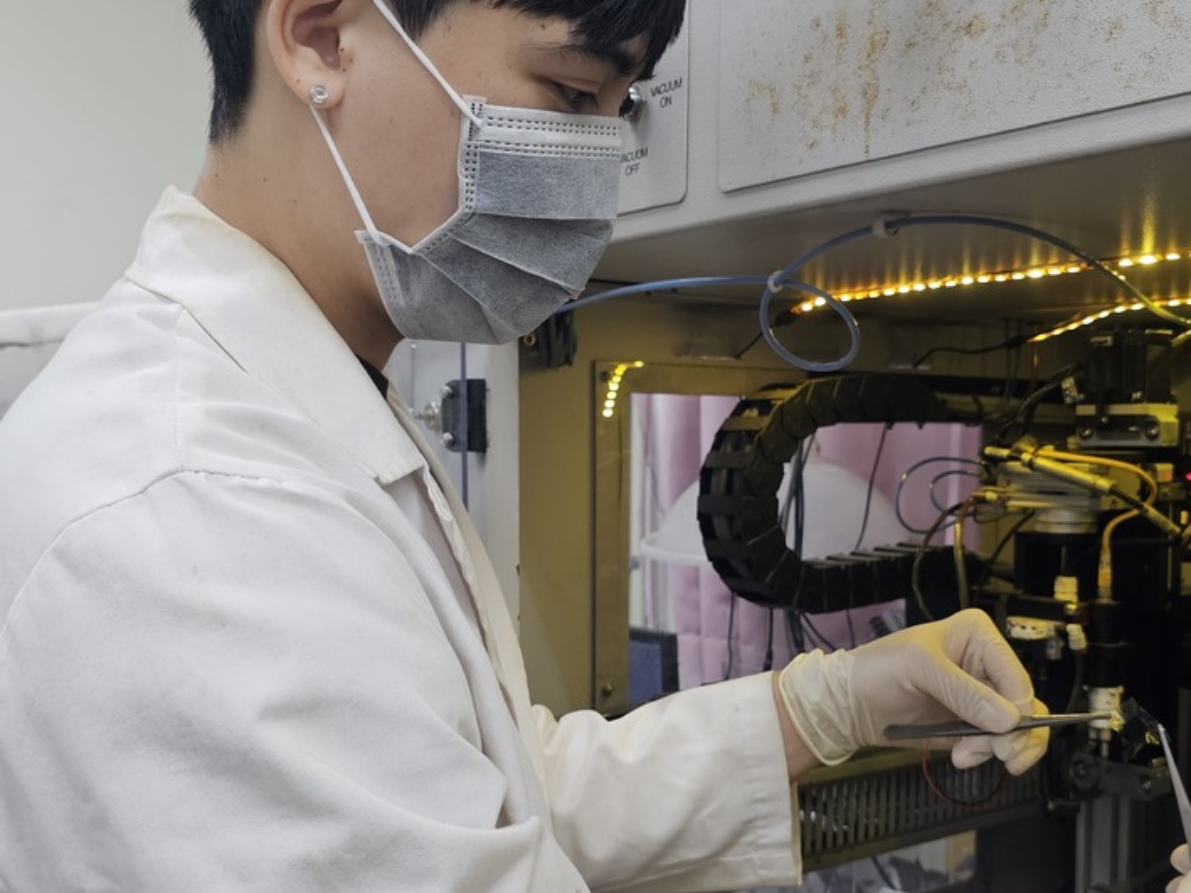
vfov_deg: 36.8
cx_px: 629
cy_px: 499
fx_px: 1342
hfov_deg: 47.8
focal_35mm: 39
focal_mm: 6.3
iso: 160
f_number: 1.7
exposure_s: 1/120
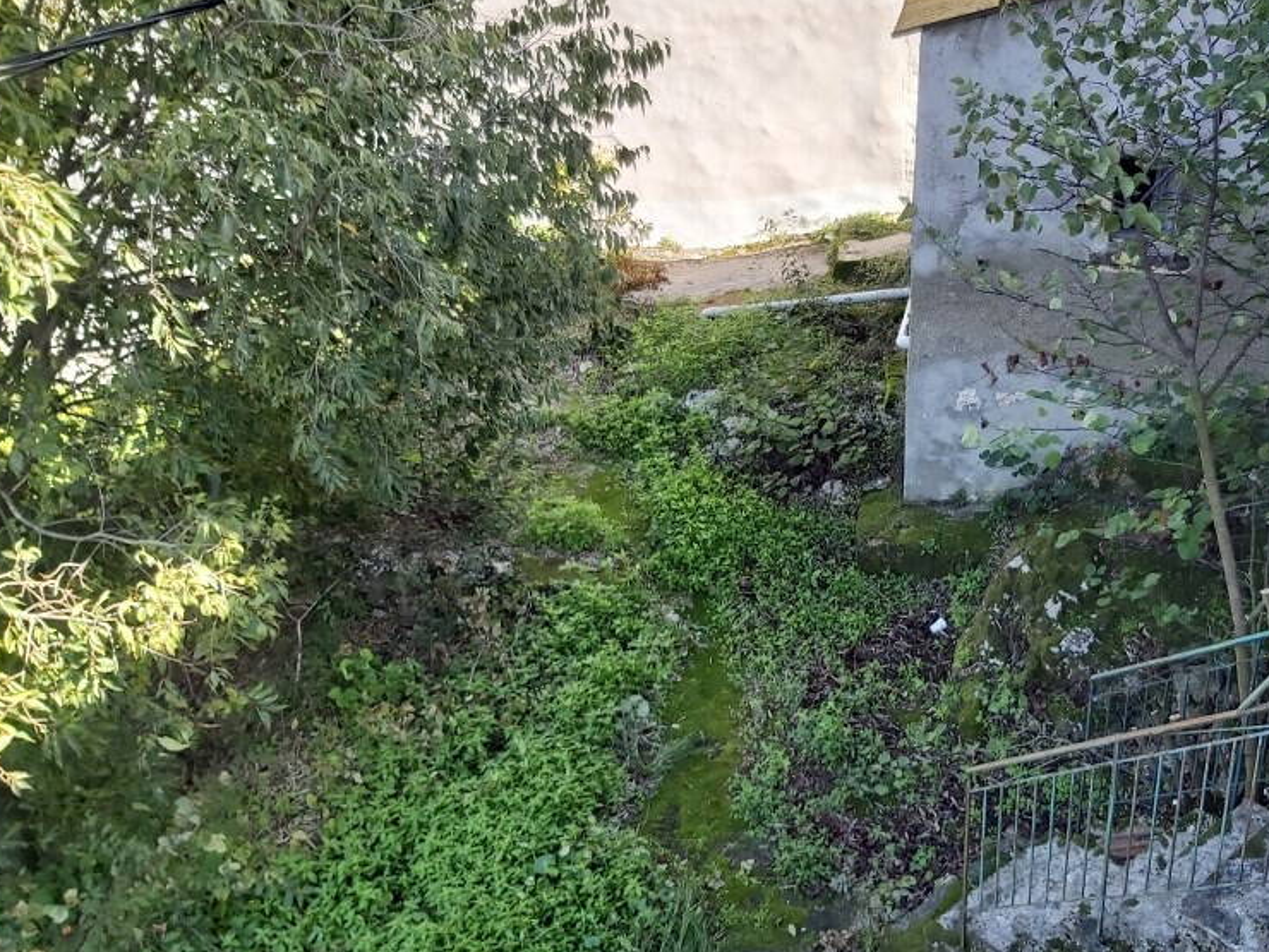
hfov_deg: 50.4
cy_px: 434
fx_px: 1320
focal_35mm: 36
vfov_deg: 39.6
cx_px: 852
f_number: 1.7
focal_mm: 3.92
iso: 64
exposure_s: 1/210
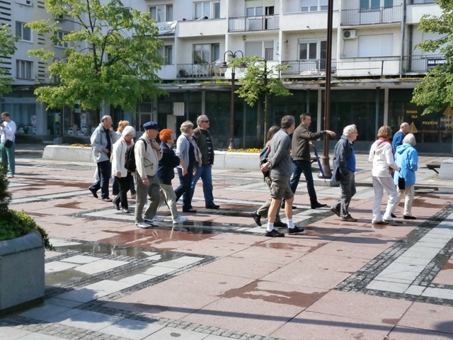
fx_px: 615
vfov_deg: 30.9
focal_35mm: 47
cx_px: 226
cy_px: 170
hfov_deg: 40.4
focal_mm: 8.3
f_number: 3.4
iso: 80
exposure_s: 1/640
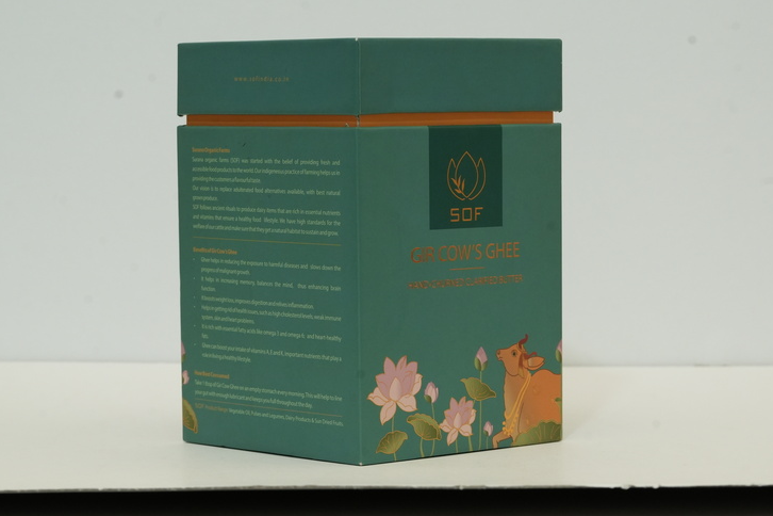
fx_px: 2662
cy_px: 286
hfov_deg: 16.5
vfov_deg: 11.1
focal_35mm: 124
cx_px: 392
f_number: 10
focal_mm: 90
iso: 1600
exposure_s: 1/200
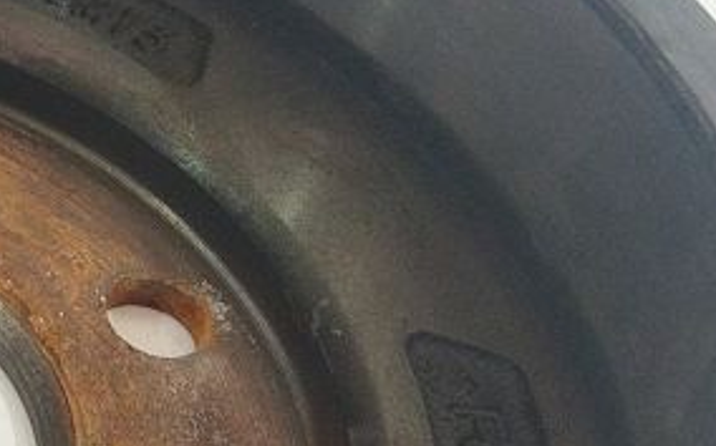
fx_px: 2359
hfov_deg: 16.0
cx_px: -313
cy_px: 297
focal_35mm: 121
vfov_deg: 10.8
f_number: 1.79
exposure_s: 1/50
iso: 182
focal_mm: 4.71
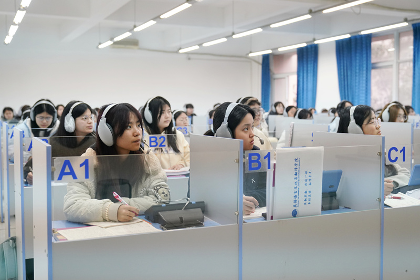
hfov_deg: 47.4
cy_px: 140
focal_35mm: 41
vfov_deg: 32.6
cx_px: 210
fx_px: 478
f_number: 3.2
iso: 2500
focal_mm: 41
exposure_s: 1/160
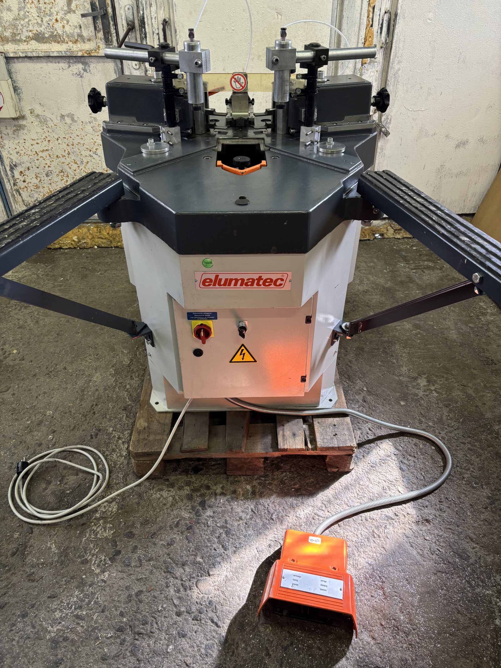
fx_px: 502
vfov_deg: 67.3
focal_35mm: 26
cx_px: 250
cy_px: 334
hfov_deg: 53.1
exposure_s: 1/50
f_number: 1.6
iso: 125
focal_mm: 5.96
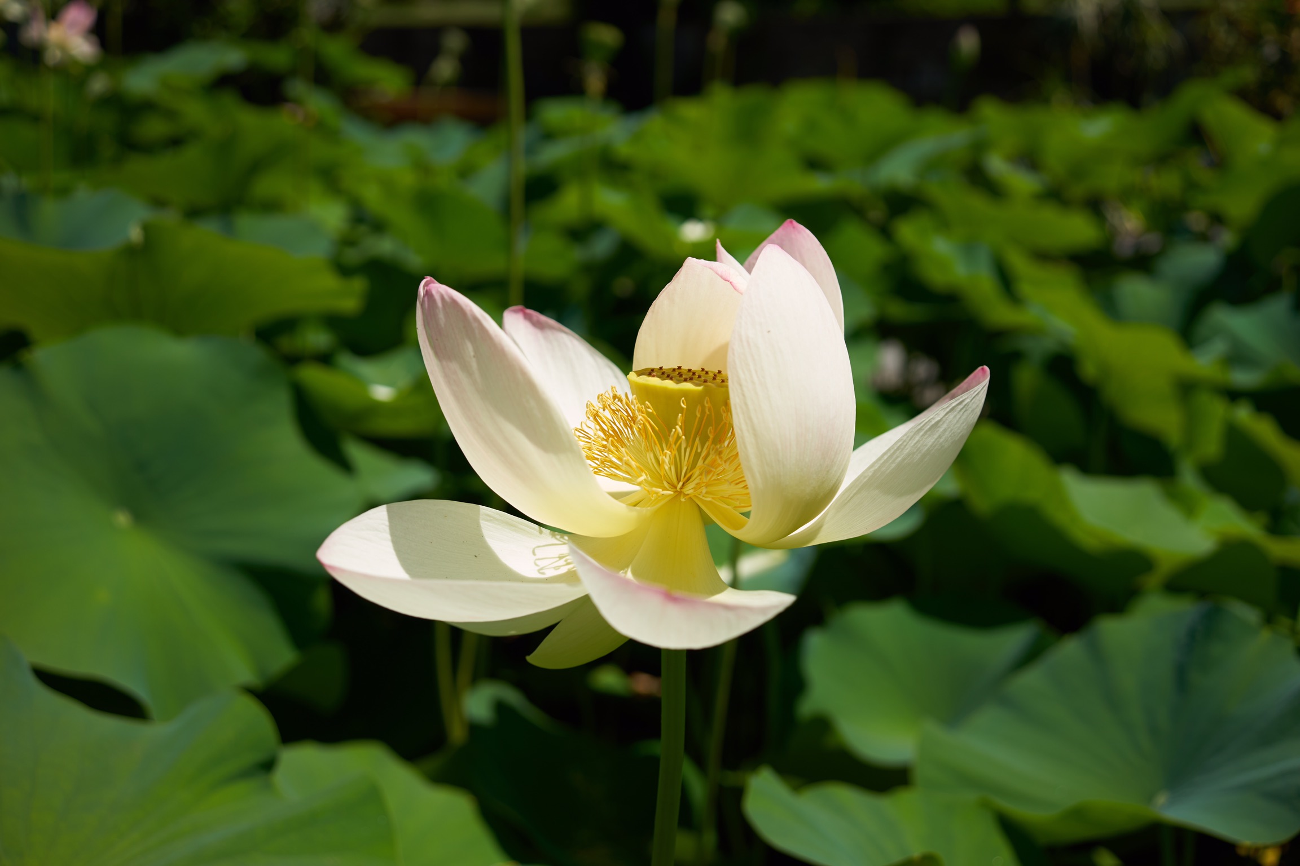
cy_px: 433
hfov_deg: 54.4
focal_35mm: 35
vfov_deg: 37.9
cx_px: 650
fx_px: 1264
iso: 50
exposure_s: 1/800
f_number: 4
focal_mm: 35
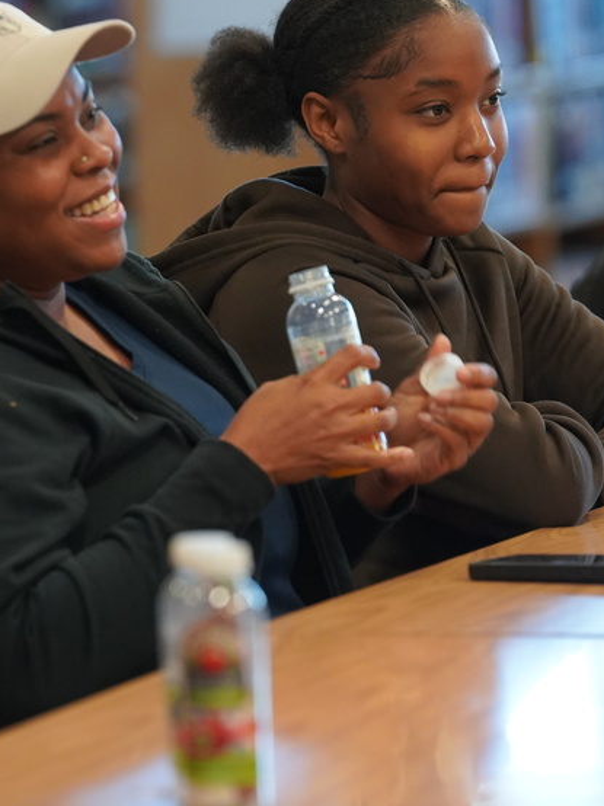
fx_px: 8196
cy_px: 337
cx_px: 245
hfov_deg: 4.2
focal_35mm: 352
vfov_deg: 5.6
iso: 4000
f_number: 4
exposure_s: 1/200
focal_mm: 198
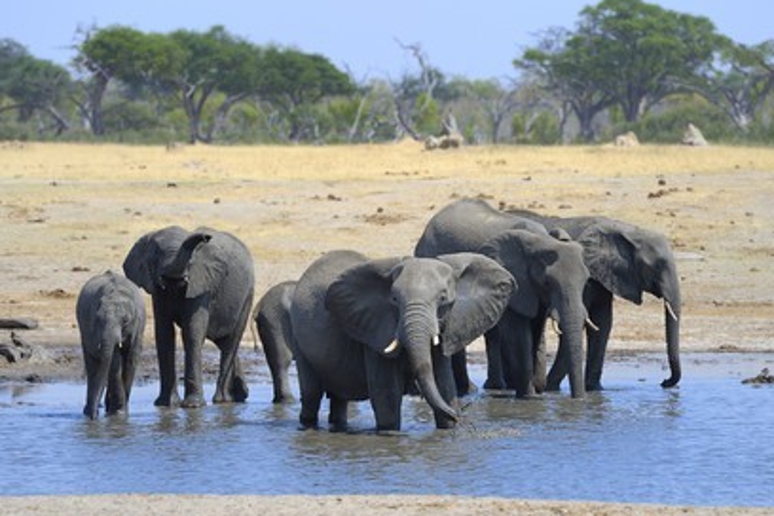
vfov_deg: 4.8
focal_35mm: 288
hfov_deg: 7.2
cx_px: 395
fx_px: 6192
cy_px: 260
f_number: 7.1
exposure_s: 1/1000
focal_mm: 280
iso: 400
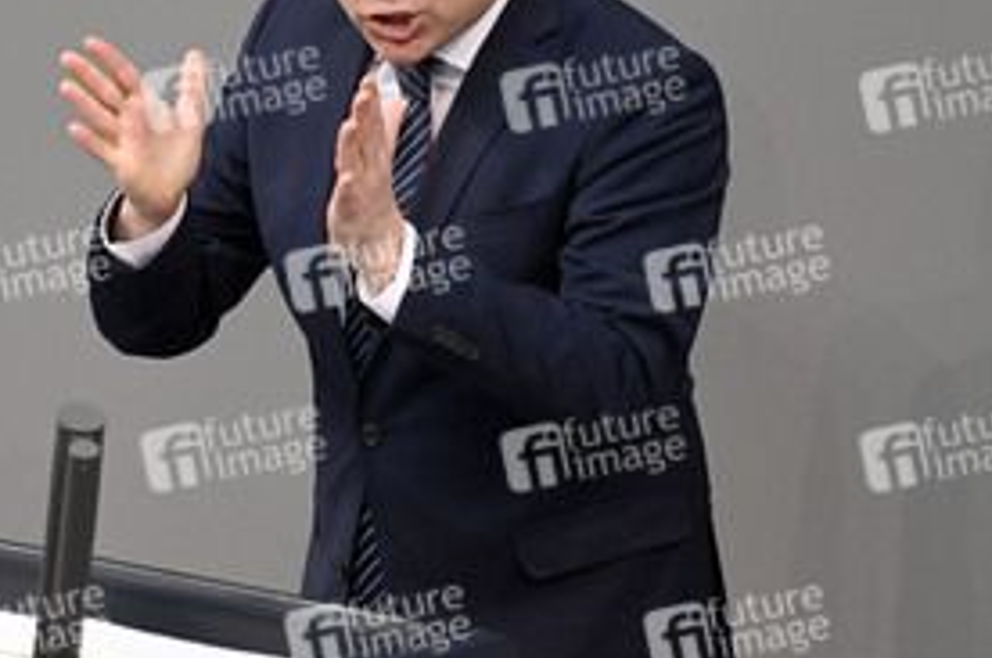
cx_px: 282
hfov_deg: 2.9
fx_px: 19805
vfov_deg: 1.9
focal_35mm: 720
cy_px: 180
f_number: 5.6
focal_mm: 440
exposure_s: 1/250
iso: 8000
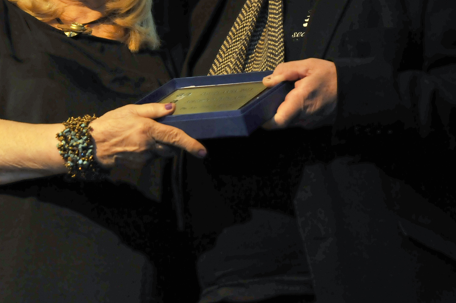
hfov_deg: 17.2
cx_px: 206
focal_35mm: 119
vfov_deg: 11.4
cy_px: 29
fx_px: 1506
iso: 2000
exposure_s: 1/125
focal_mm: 60
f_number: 3.8
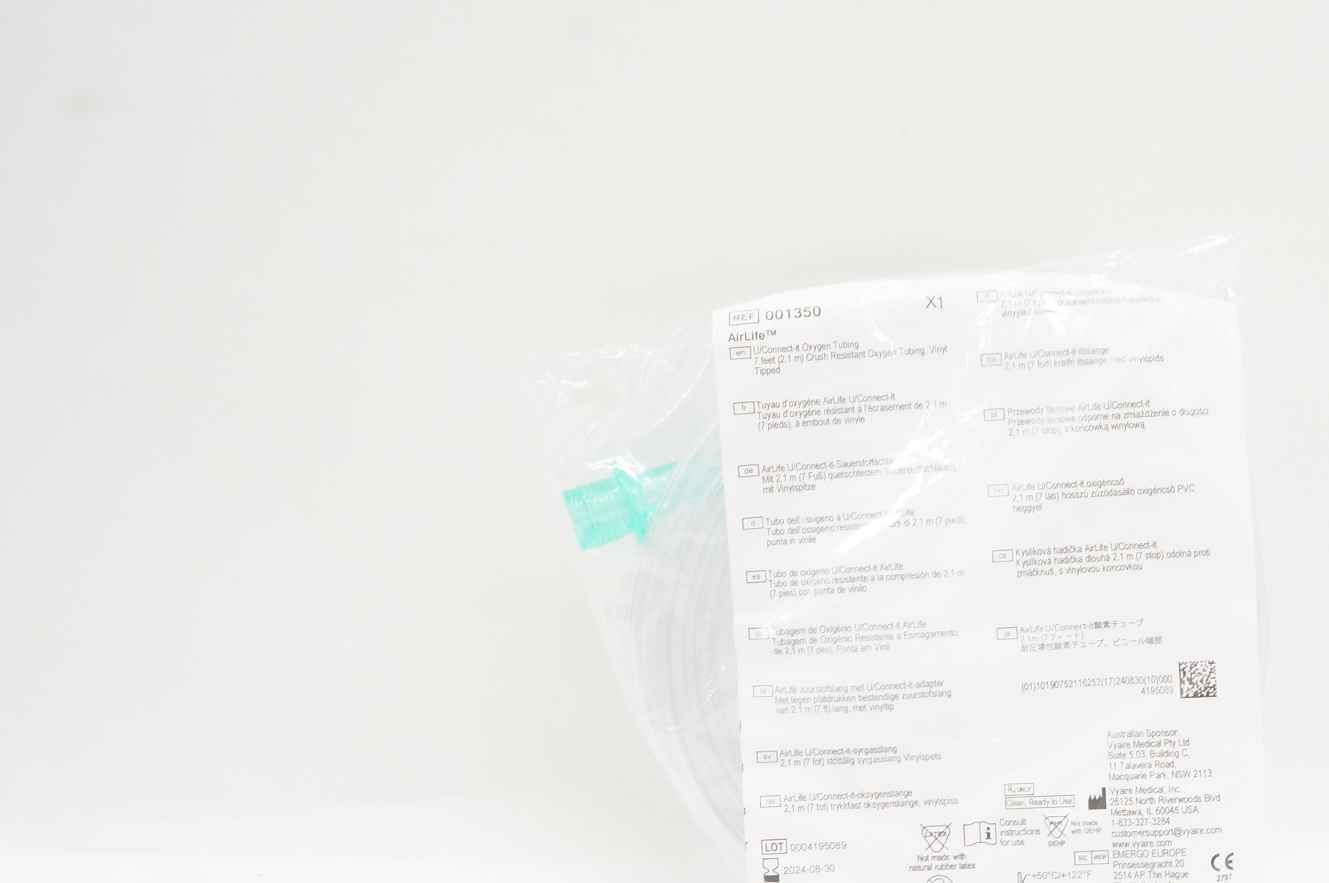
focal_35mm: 45
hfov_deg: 42.4
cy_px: 579
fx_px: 1659
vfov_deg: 29.6
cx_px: 981
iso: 800
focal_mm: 18
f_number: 11
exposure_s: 1/30
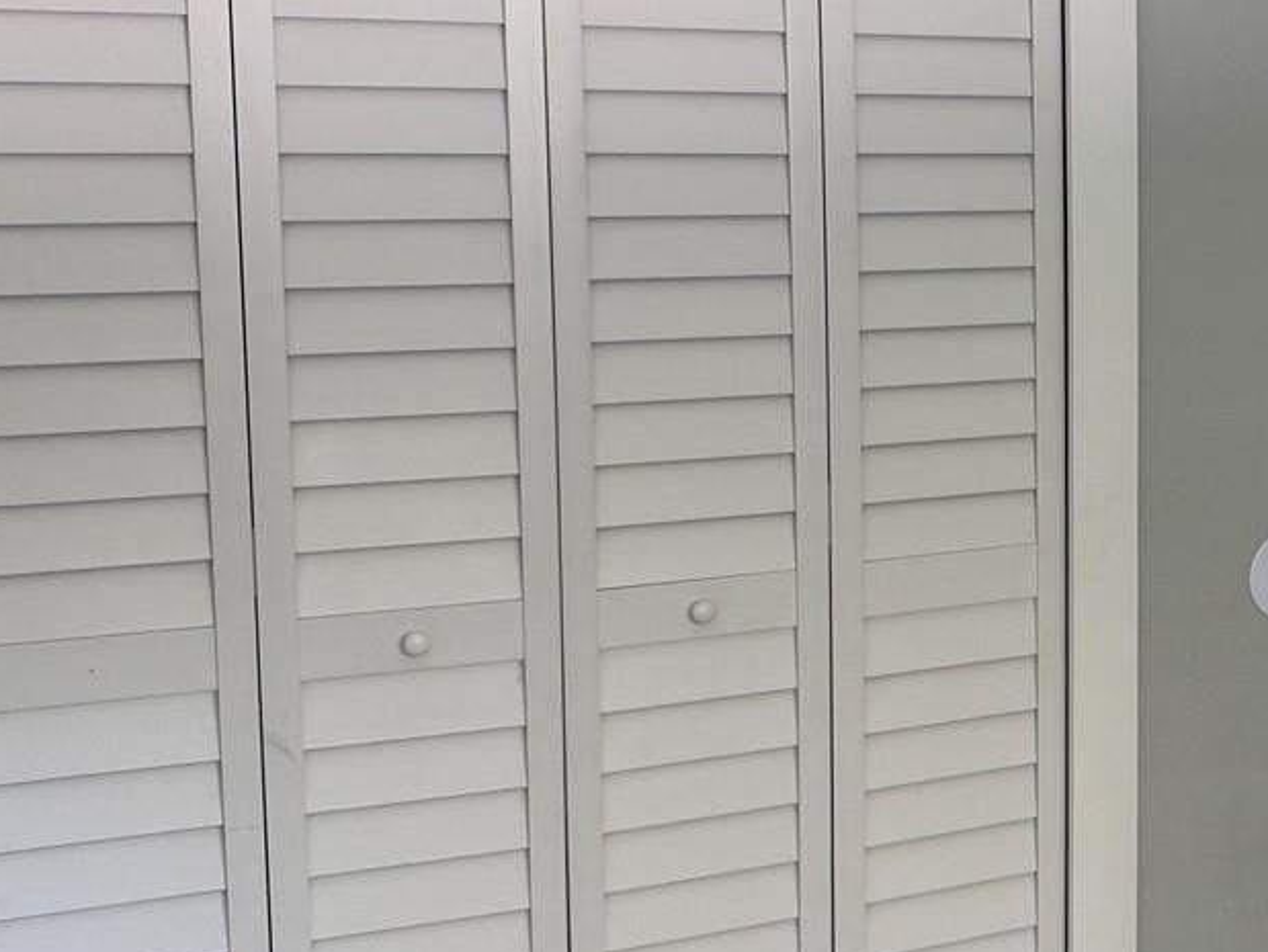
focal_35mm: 62
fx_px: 2272
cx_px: 1399
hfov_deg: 28.3
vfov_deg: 23.6
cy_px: 342
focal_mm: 6.76
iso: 200
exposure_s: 1/76
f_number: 1.78
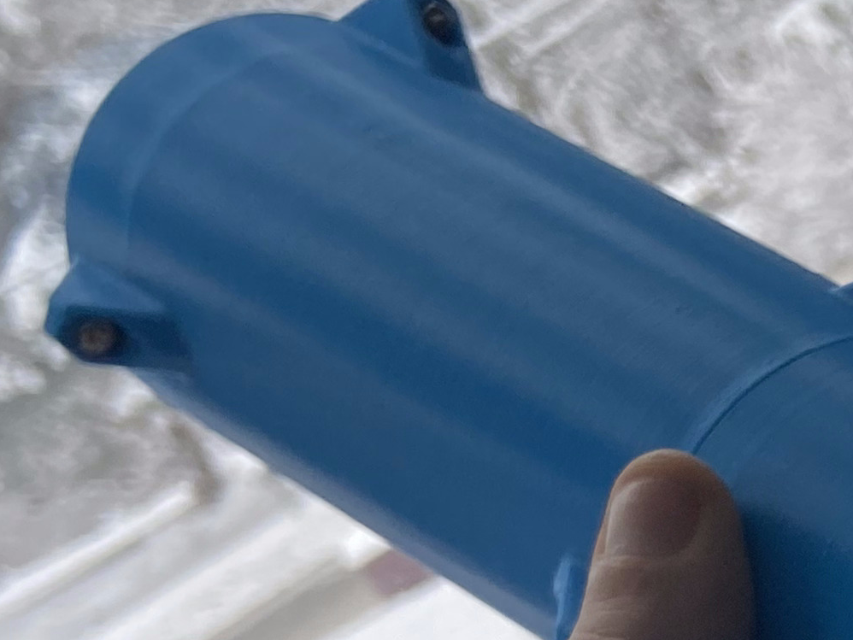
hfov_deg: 16.9
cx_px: 1281
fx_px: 2588
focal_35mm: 105
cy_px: 819
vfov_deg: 13.6
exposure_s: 1/121
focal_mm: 4.25
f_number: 1.8
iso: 100
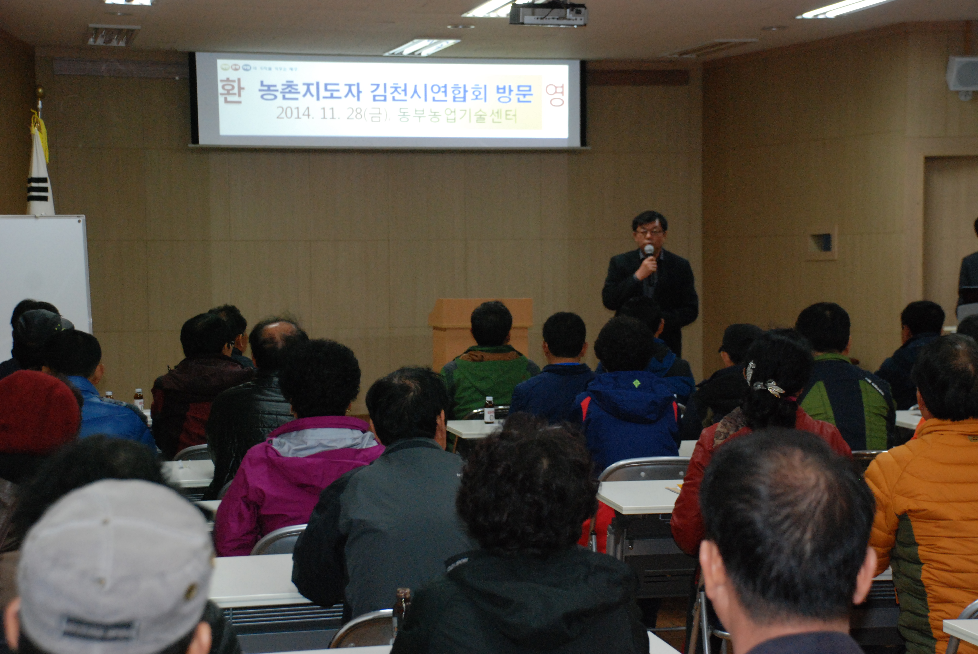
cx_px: 489
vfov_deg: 18.2
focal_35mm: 75
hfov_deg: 27.0
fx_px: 2040
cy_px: 327
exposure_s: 1/60
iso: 1000
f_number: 5
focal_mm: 50
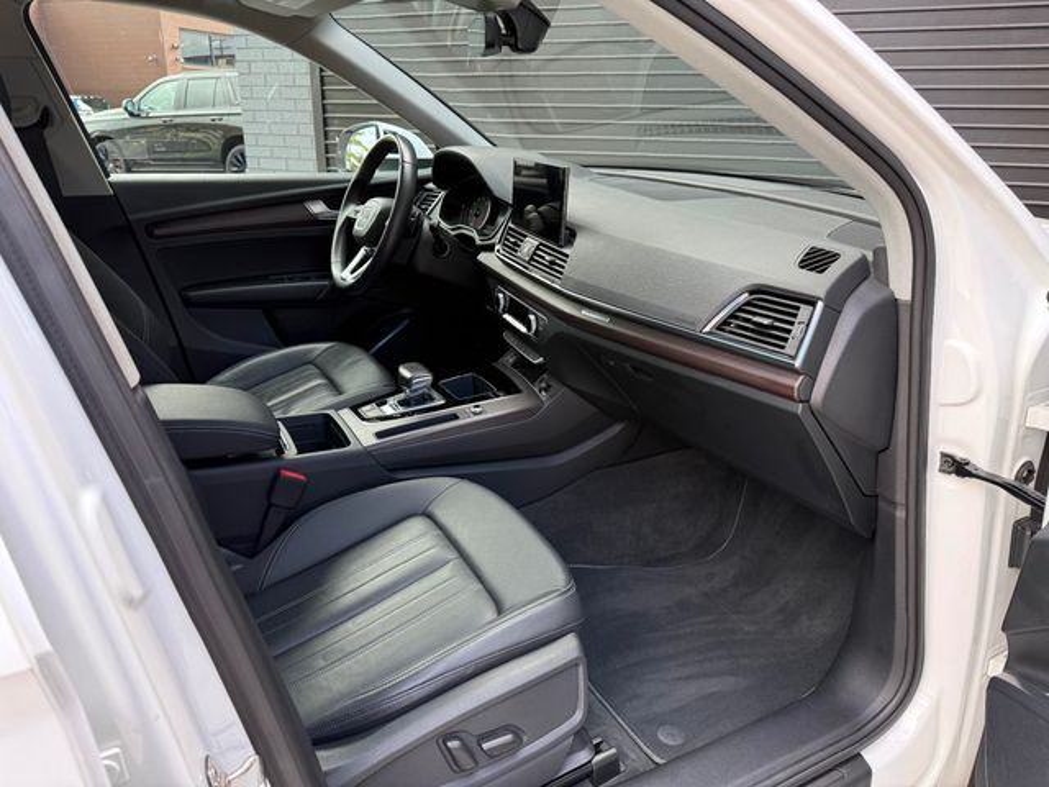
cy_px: 394
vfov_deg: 56.8
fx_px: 727
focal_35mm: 24
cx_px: 524
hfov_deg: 71.6
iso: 125
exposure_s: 1/243
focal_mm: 6.76
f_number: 1.78
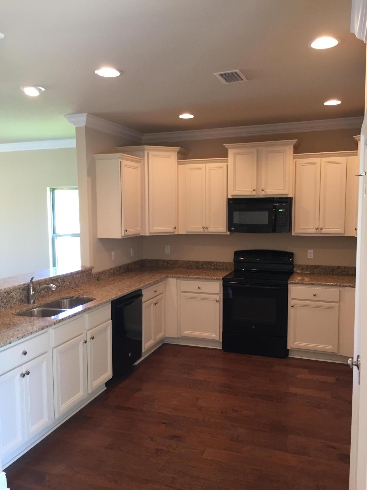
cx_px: 184
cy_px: 245
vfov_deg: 61.7
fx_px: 410
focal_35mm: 29
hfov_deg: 48.2
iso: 100
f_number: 2.2
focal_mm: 4.15
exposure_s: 1/30
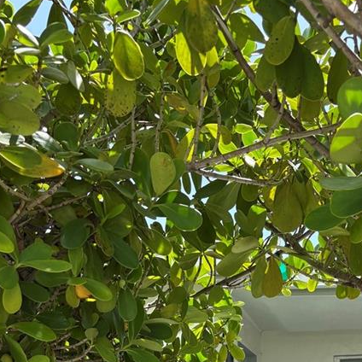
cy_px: 472
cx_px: 307
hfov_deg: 25.8
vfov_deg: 23.4
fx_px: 769
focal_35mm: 65
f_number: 1.6
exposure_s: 1/880
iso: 50
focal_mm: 5.96
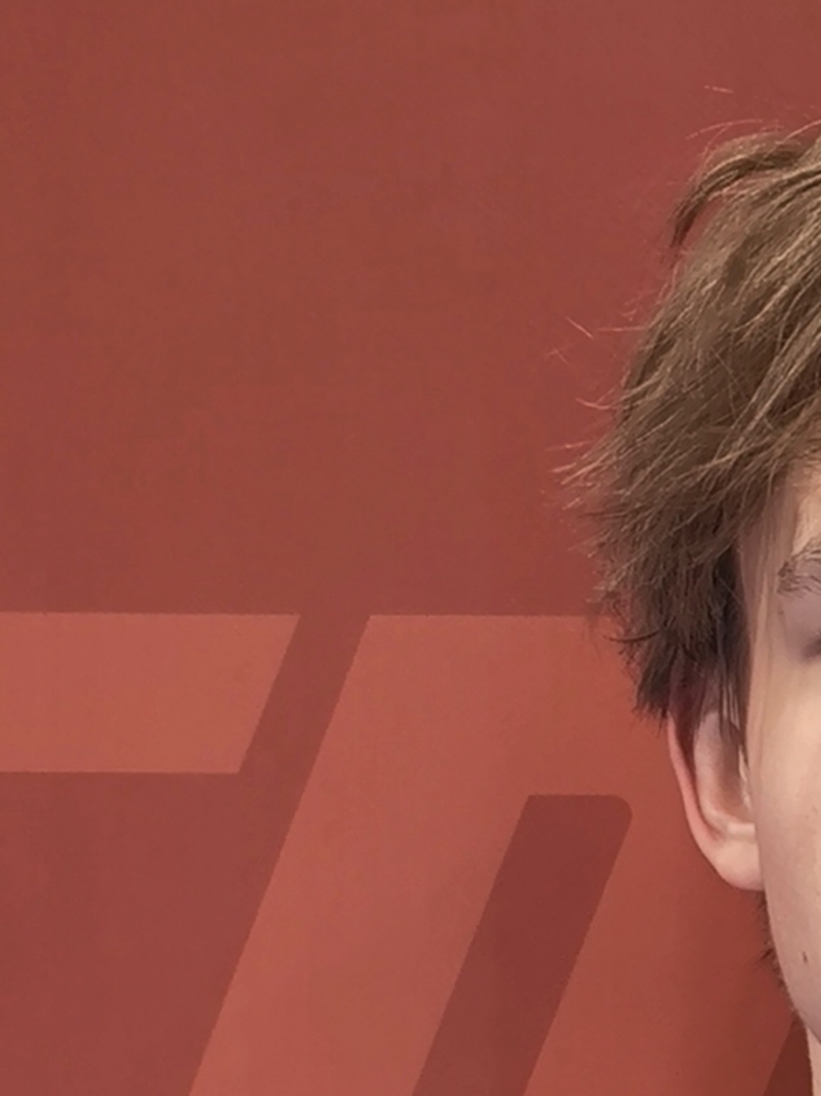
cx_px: 1030
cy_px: 1578
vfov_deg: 20.6
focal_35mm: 83
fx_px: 2625
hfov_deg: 16.9
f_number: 1.9
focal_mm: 6.92
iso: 250
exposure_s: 1/50
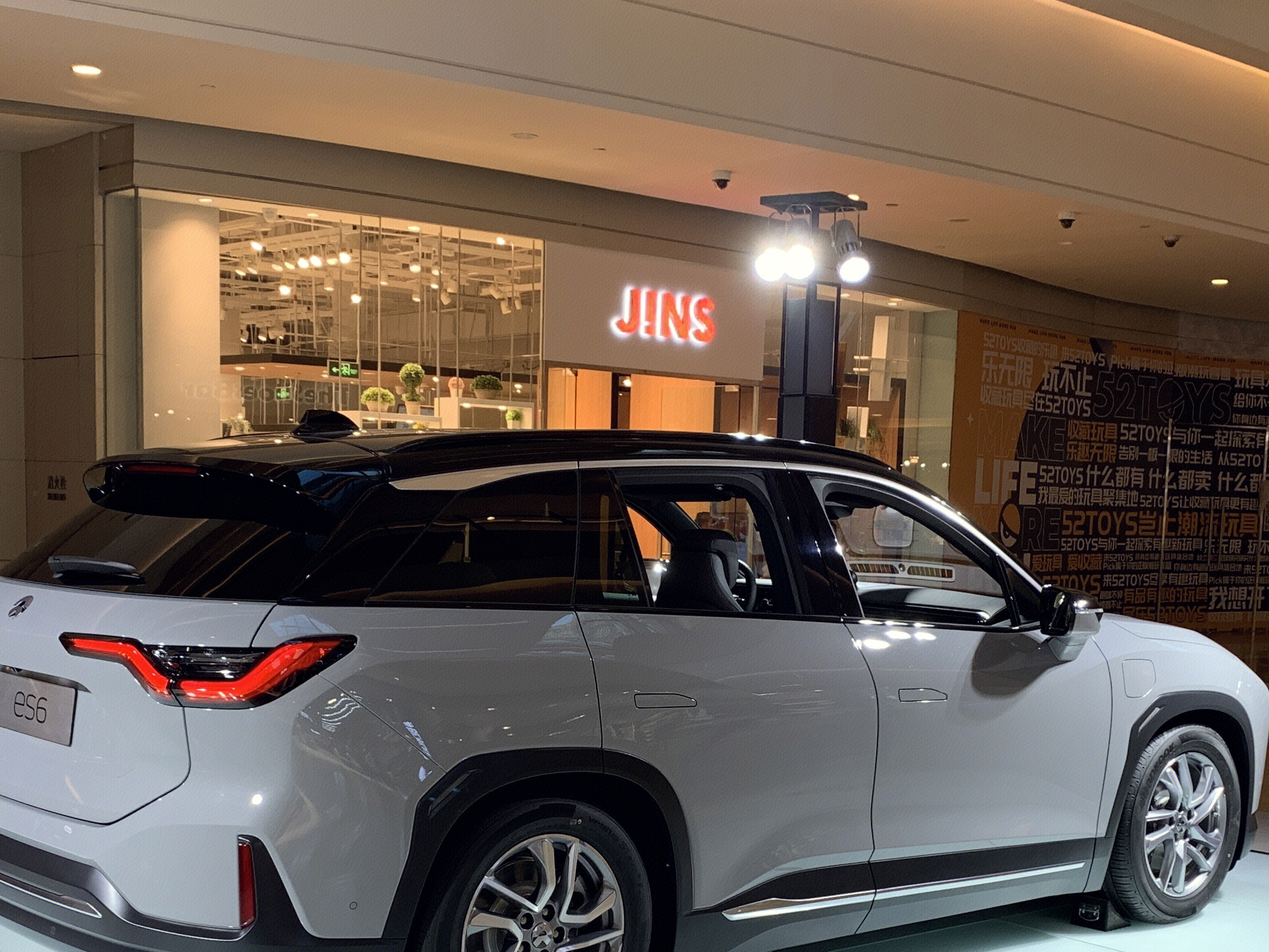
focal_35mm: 48
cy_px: 733
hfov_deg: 39.6
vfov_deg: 29.7
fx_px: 1760
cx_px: 671
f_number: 1.8
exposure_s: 1/100
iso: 64
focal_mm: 4.25
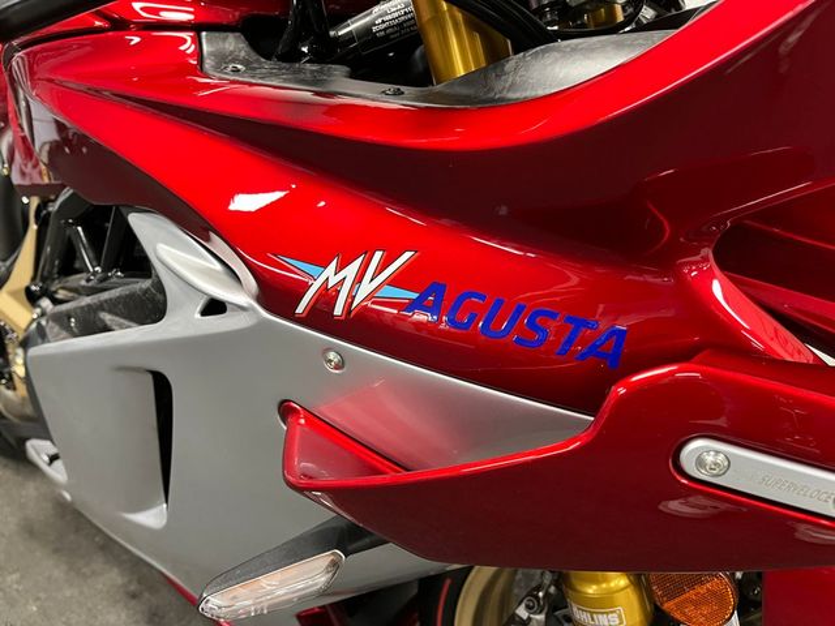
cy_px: 313
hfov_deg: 67.3
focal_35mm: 26
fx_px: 627
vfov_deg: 53.1
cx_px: 418
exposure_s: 1/50
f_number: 1.6
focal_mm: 5.1
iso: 500
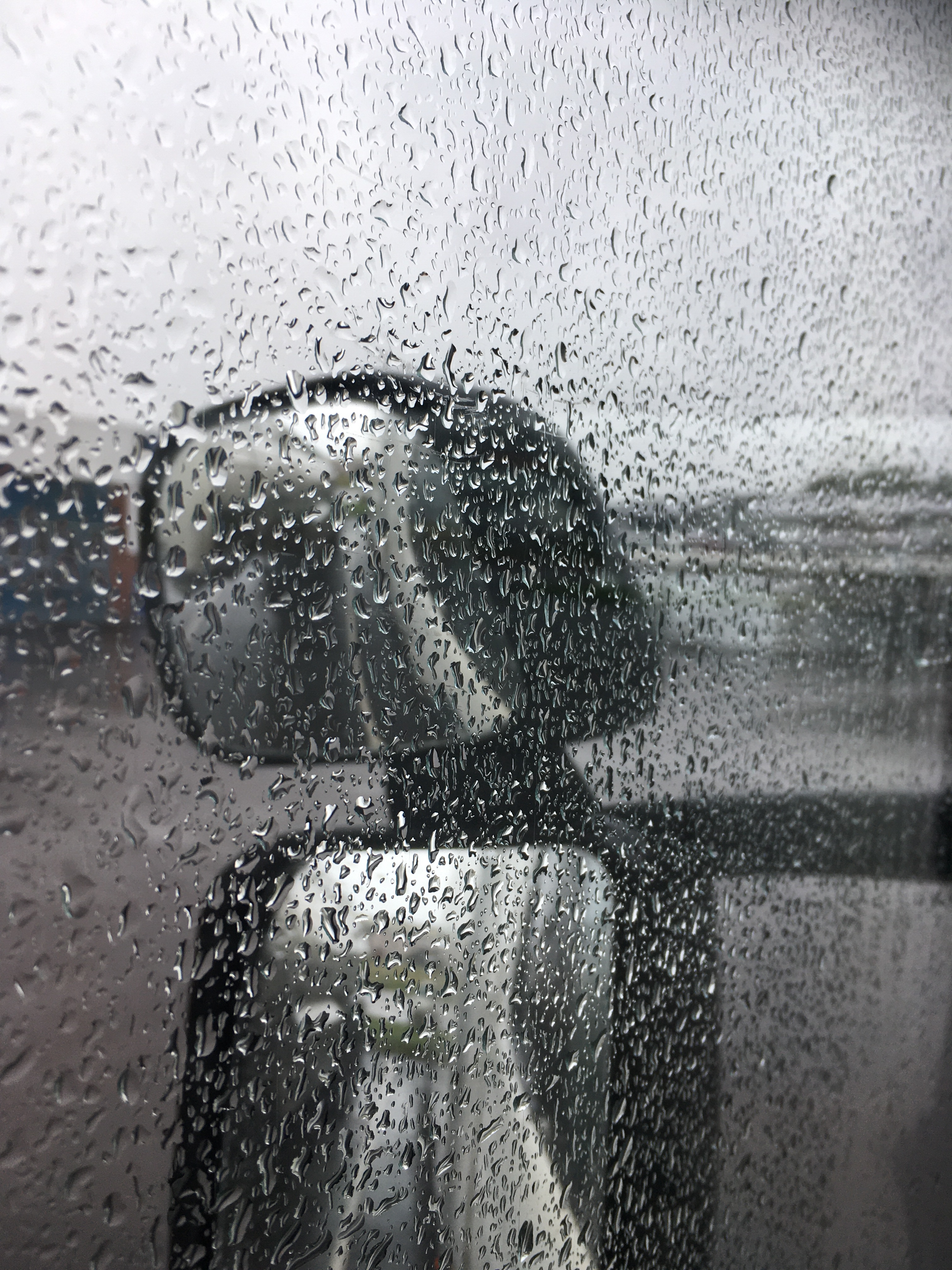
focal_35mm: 29
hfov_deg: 48.2
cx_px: 476
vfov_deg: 61.7
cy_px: 635
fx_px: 1063
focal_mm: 4.15
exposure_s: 1/115
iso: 25
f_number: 2.2
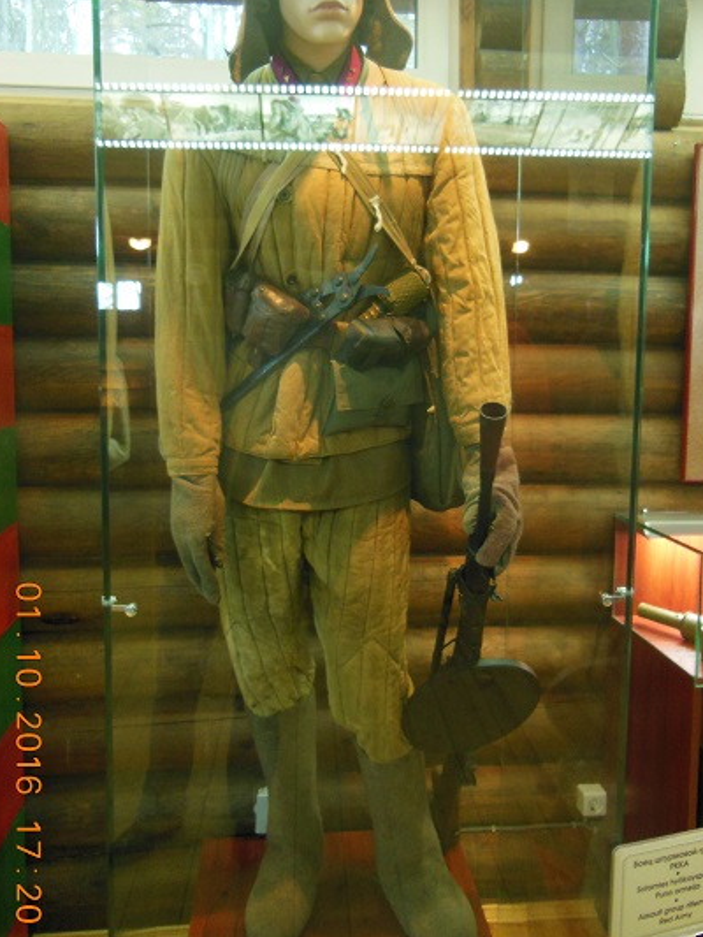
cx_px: 369
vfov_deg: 59.7
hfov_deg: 46.8
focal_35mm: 30
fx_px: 812
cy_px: 406
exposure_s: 1/6
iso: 400
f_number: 3.5
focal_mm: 4.5
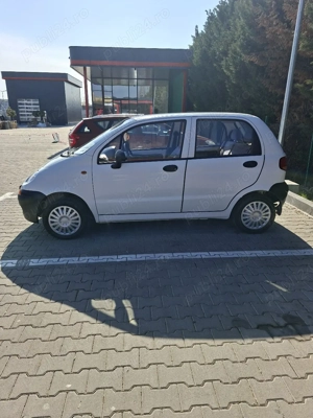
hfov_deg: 58.9
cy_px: 209
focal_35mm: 23
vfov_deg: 73.9
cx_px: 156
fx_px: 277
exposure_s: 1/2500
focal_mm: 5.54
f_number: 1.8
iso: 50
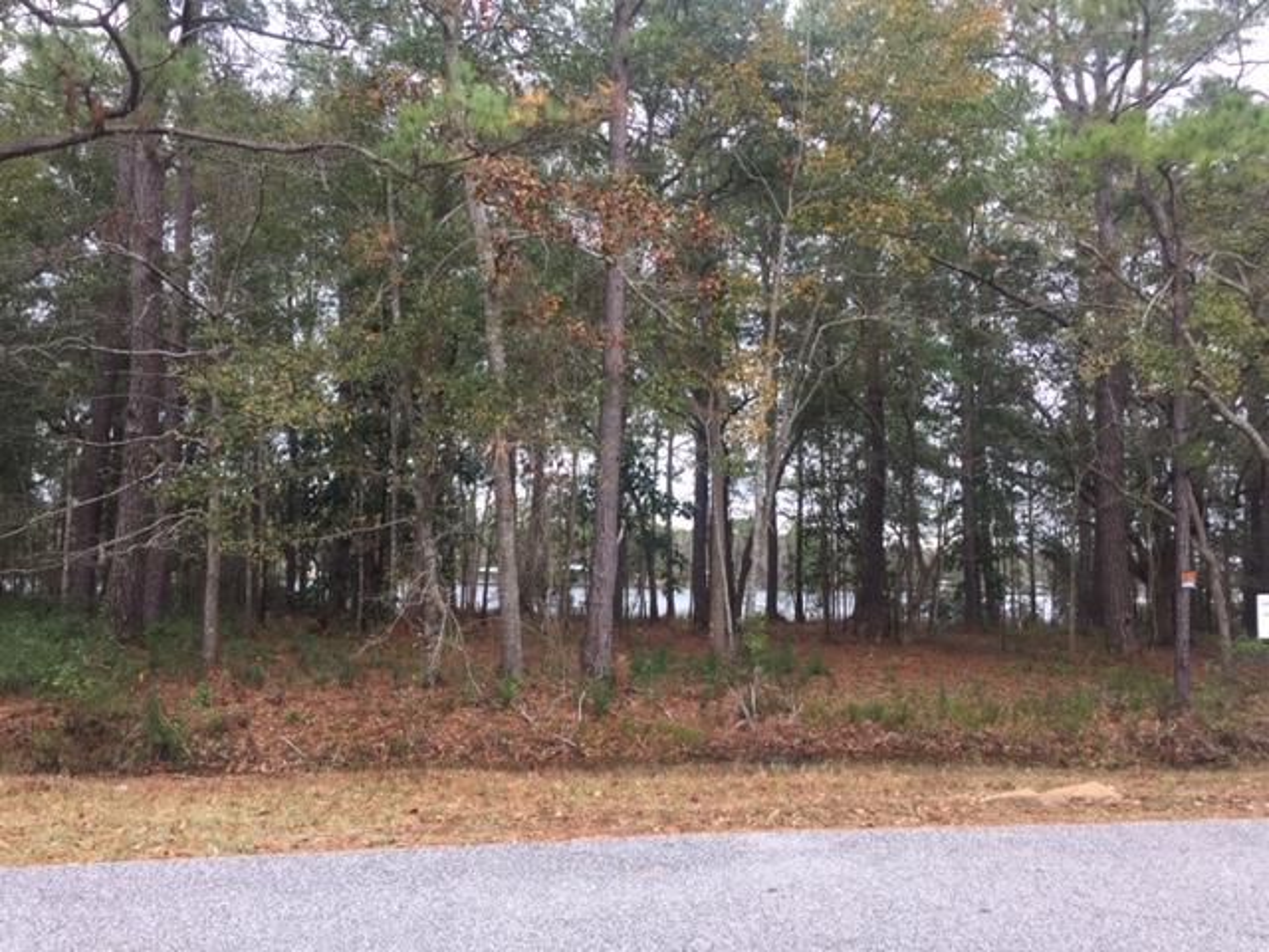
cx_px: 634
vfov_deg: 48.2
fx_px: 1063
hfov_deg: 61.7
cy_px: 476
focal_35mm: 29
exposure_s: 1/60
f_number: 2.2
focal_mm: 4.15
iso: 40
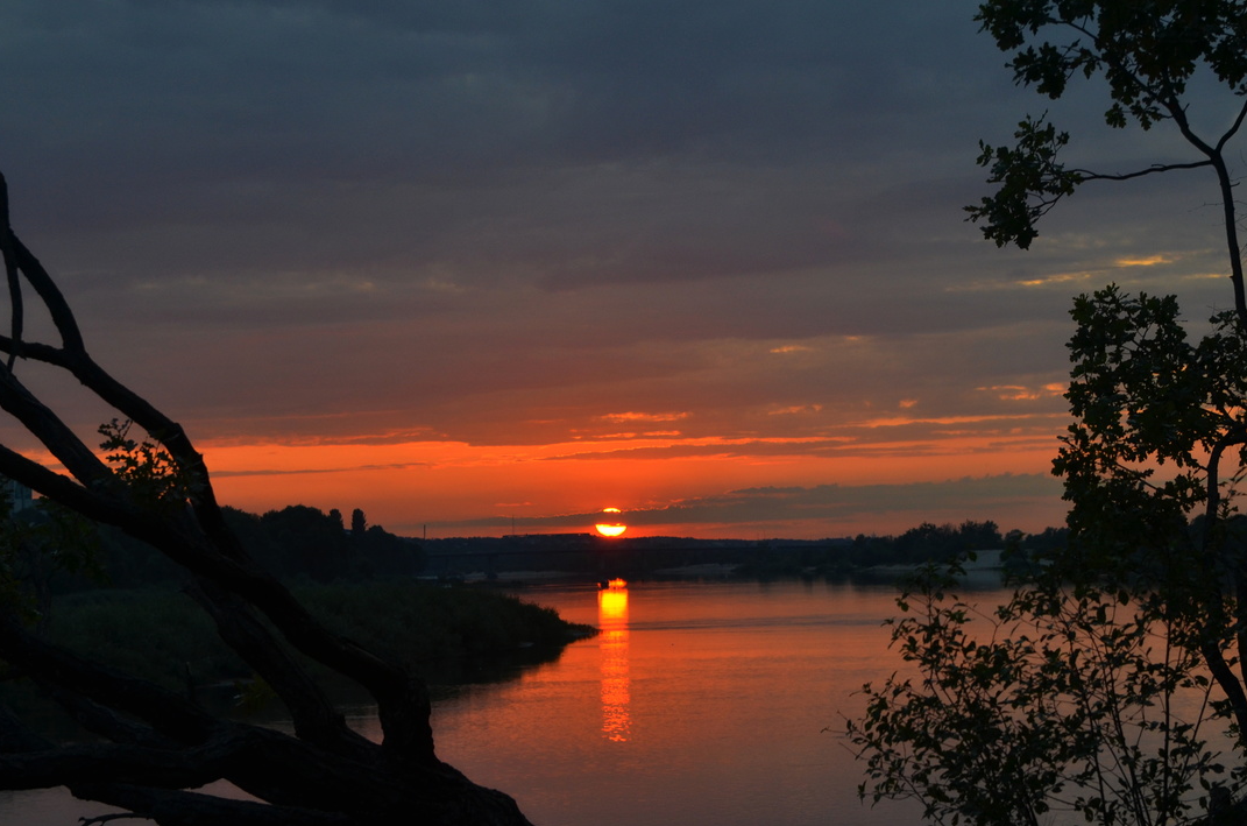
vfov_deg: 13.9
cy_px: 354
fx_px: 3387
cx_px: 727
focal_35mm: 98
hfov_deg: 20.8
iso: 320
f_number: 4
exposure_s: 1/160
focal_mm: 50
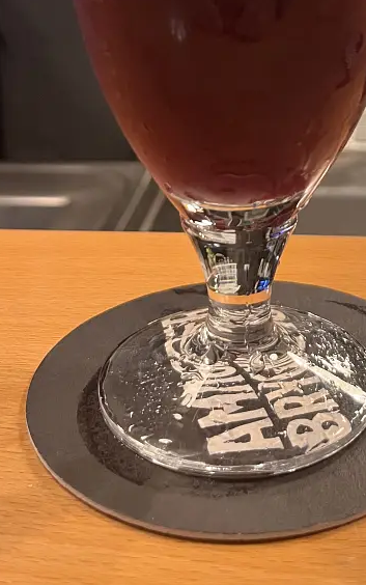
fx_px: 797
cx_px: 271
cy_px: 61
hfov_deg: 25.6
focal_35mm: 50
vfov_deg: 37.7
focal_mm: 5.1
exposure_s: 1/33
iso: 400
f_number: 1.6
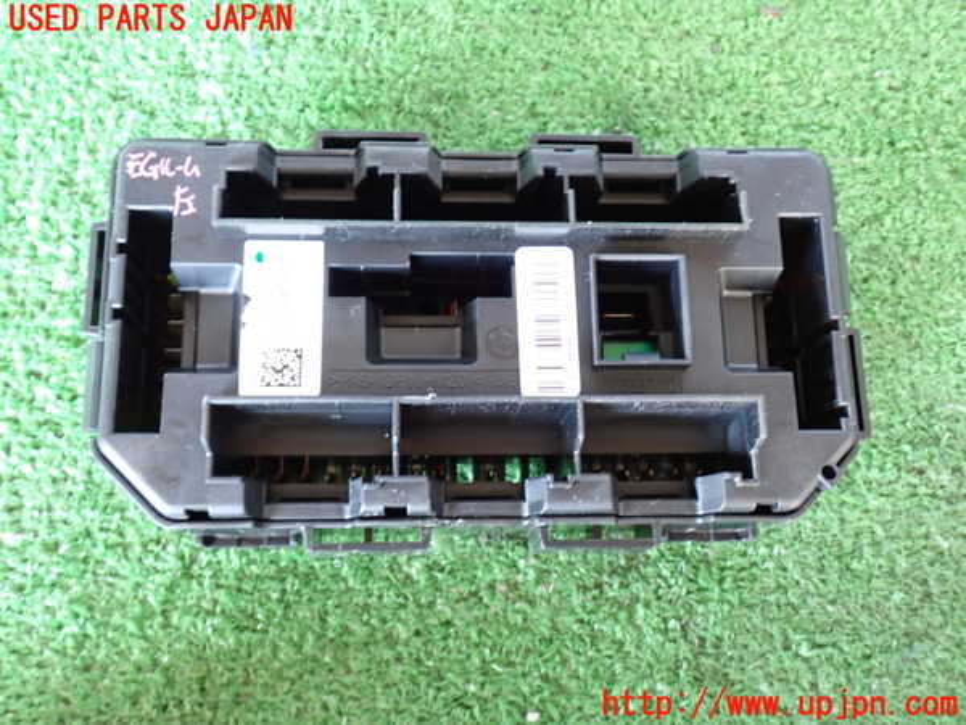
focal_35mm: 36
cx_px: 483
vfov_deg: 39.7
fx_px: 1005
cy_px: 362
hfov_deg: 51.4
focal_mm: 6.37
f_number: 2.5
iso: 800
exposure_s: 1/40
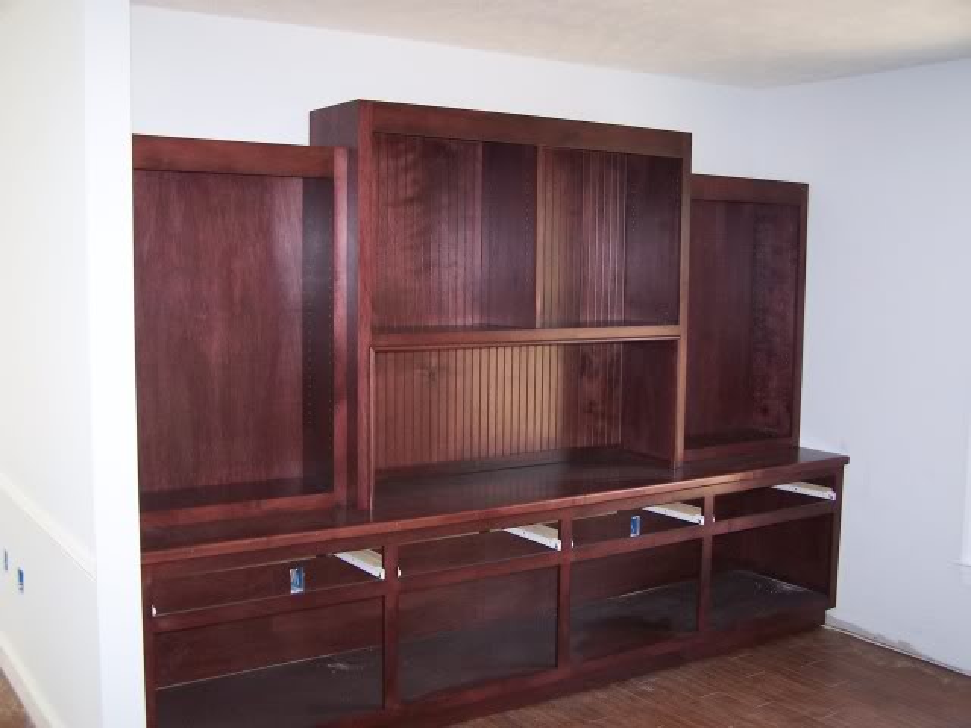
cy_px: 364
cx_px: 486
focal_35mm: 38
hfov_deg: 49.0
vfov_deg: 37.7
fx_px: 1066
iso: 140
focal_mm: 6.3
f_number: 2.8
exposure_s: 1/60
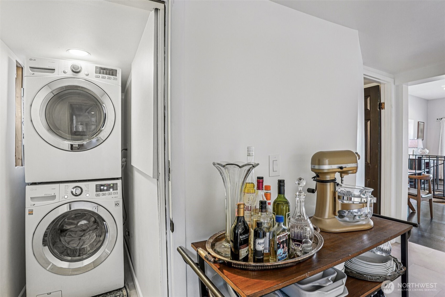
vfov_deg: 70.4
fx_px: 210
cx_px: 222
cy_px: 148
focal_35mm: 17
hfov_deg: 93.3
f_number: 8
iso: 400
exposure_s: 1/4
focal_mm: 17
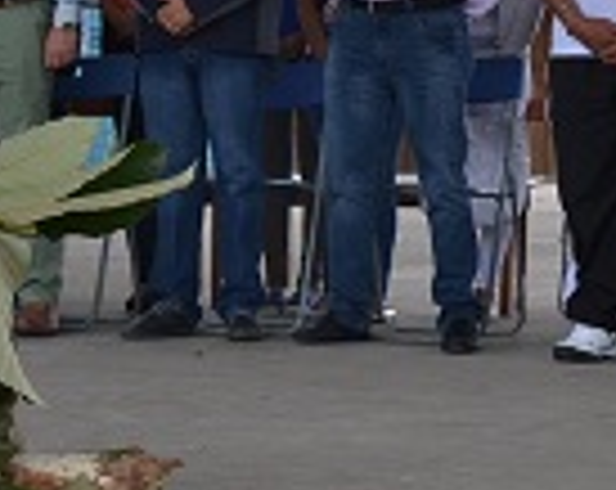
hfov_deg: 9.8
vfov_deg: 7.9
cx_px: -40
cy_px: 45
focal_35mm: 195
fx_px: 3545
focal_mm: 35
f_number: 5.6
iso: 125
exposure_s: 1/125
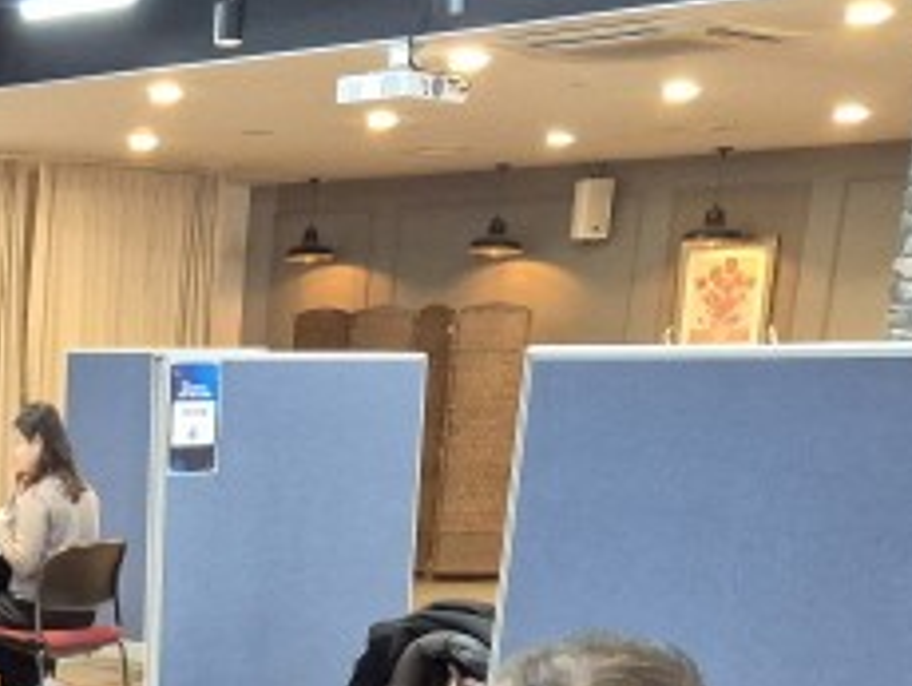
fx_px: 2110
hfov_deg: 22.4
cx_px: -202
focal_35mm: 80
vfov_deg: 16.9
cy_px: 991
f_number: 1.8
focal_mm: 5.4
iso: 200
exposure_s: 1/60
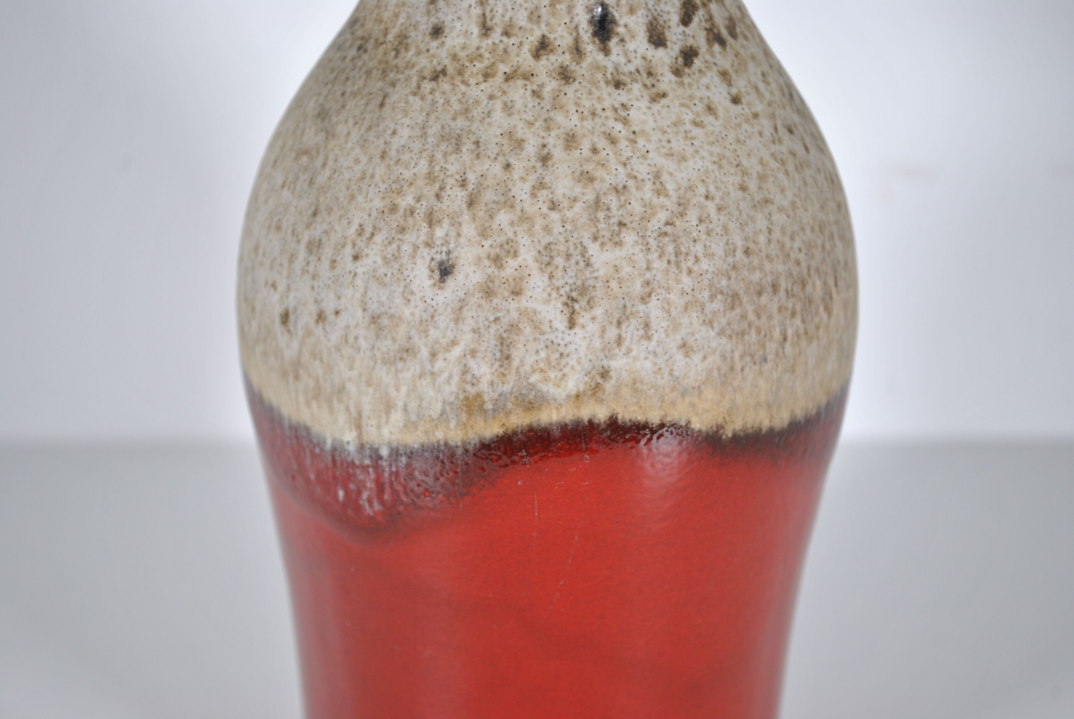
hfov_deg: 29.2
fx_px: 2061
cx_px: 537
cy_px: 360
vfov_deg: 19.8
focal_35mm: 69
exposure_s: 1/50
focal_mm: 46
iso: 200
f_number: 5.3
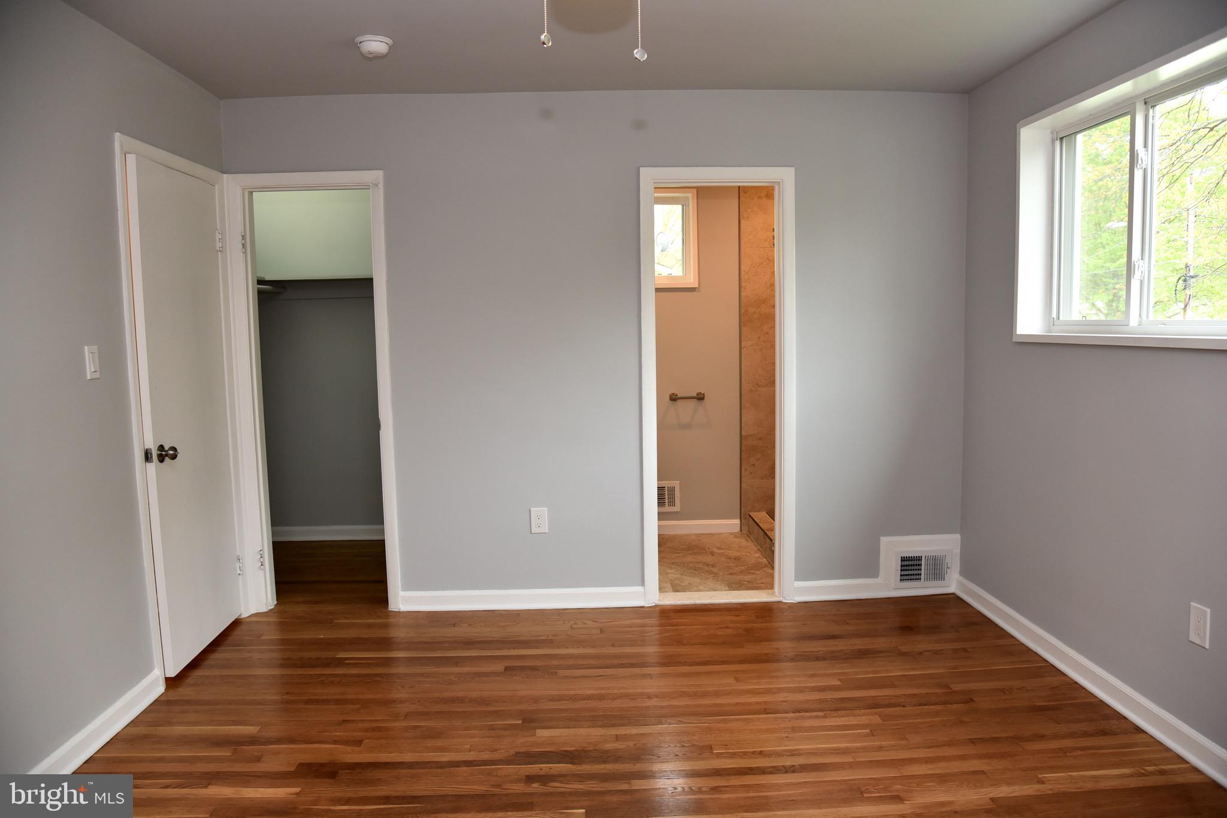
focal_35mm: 24
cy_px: 409
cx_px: 614
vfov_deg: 53.1
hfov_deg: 73.7
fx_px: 818
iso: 800
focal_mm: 24
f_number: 5
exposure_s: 1/100
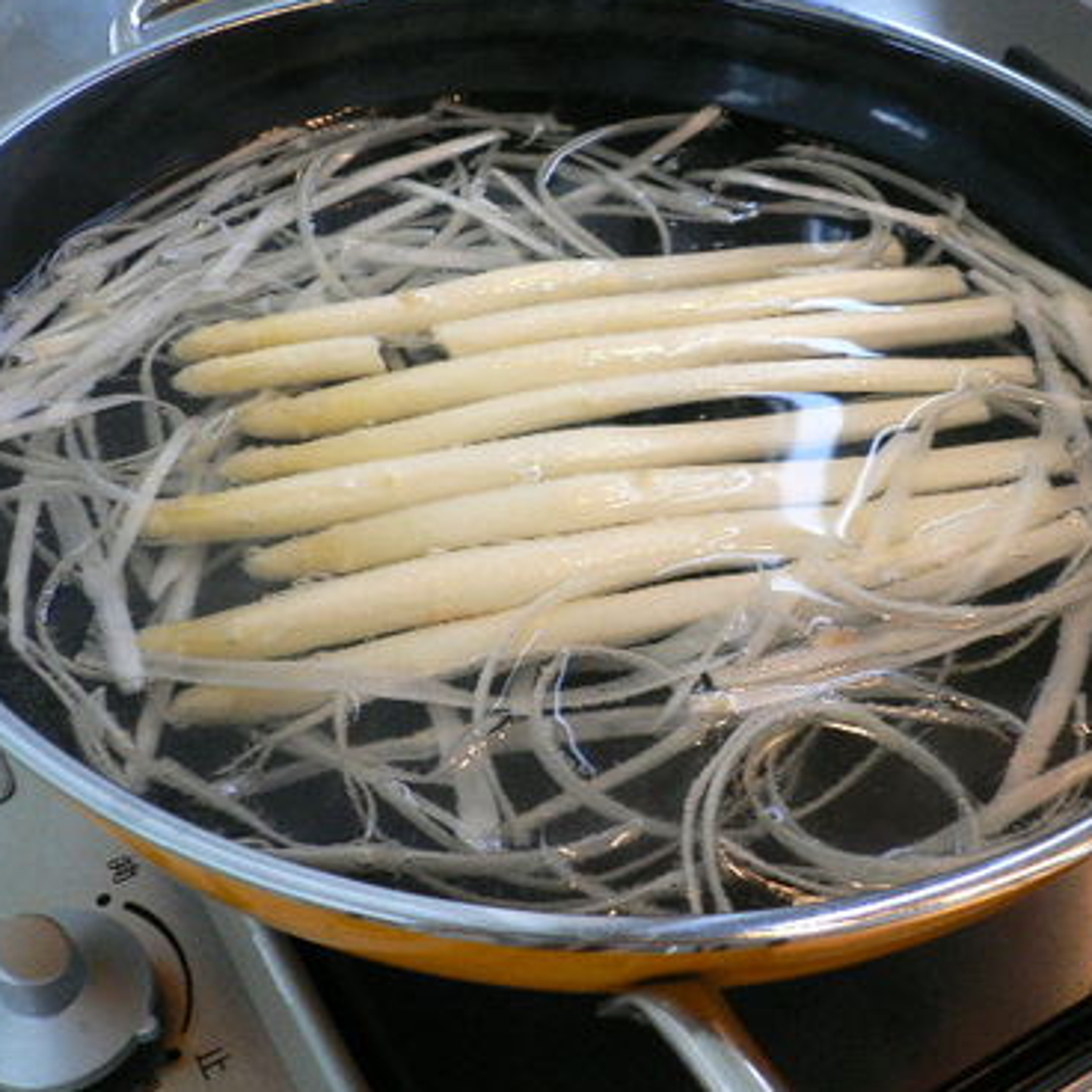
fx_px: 1499
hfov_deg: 40.0
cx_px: 588
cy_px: 545
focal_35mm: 42
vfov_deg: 40.0
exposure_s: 1/13
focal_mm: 5.8
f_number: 2.8
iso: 200
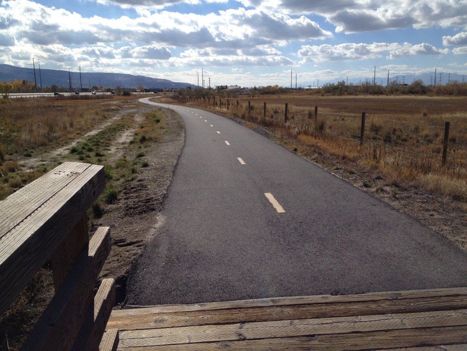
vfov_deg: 40.7
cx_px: 234
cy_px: 176
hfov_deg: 52.6
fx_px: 472
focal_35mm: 35
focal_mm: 4.28
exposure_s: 1/3067
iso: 50
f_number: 2.4
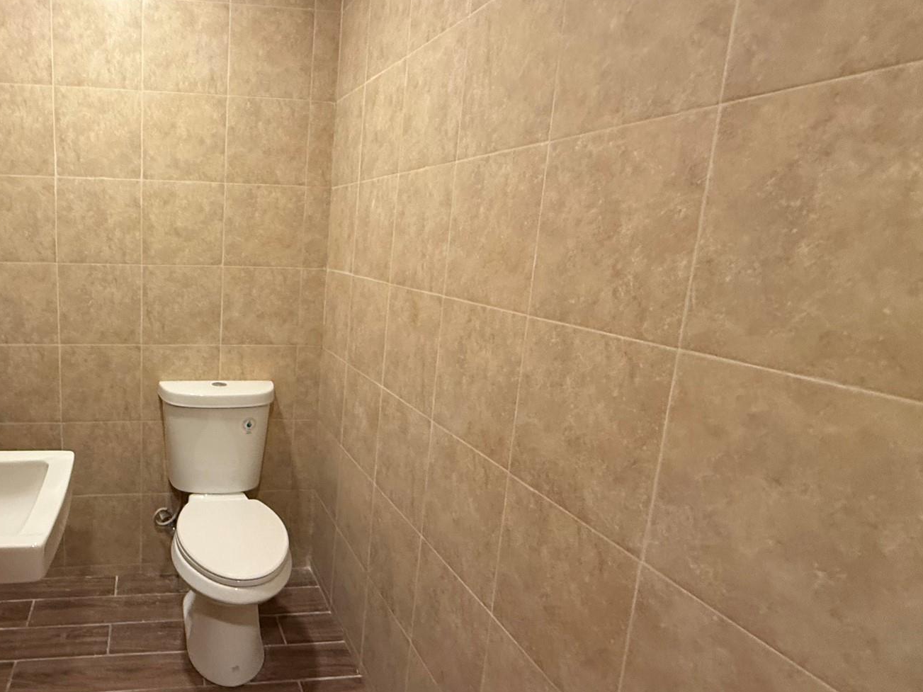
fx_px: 587
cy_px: 333
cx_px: 218
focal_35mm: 22
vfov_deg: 61.1
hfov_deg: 70.6
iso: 320
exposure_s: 1/60
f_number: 2.2
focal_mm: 2.22
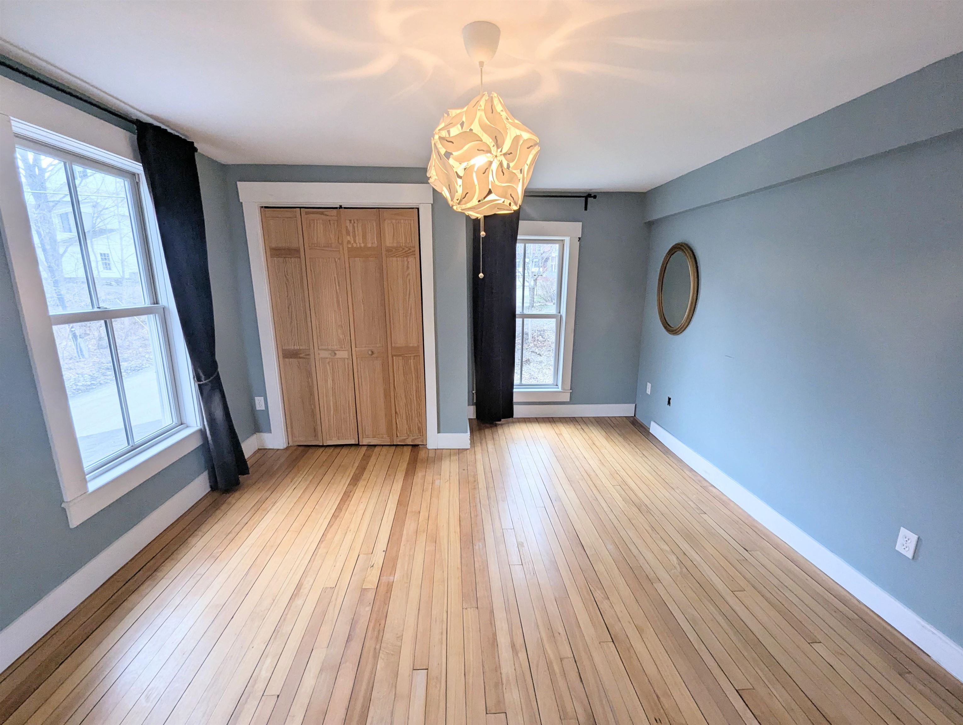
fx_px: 362
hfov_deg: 106.1
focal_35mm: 13
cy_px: 362
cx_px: 482
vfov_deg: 90.1
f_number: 2.2
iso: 127
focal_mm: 1.95
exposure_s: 1/79.7
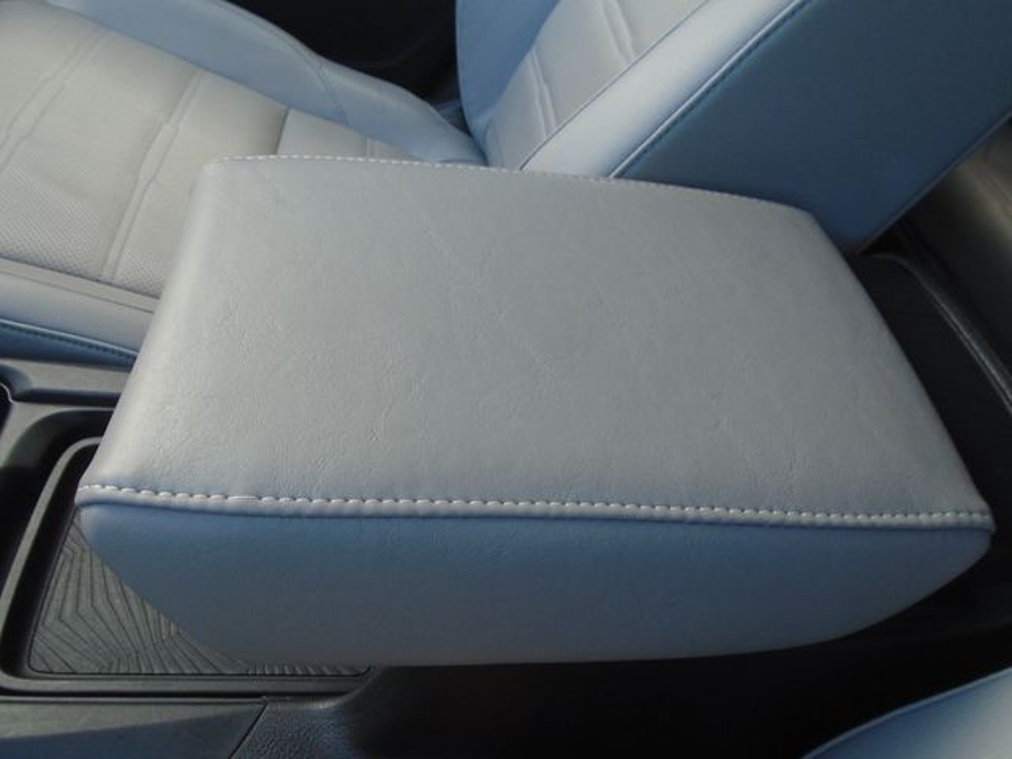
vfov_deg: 53.1
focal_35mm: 26
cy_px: 380
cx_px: 506
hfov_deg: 67.3
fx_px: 760
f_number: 3.2
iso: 100
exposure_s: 1/40
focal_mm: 4.6
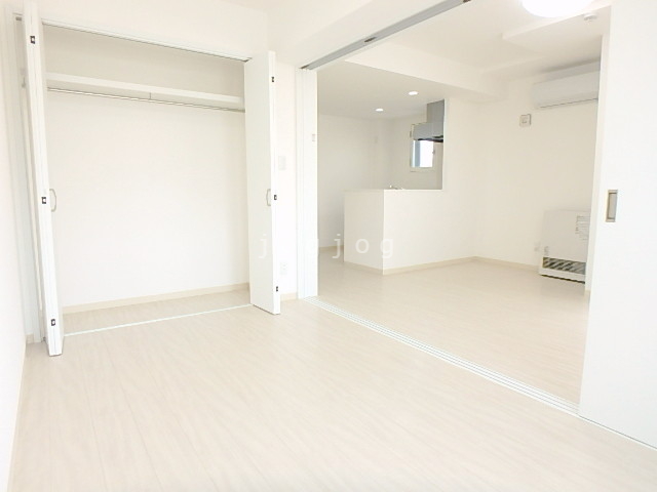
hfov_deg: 79.0
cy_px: 246
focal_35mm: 21
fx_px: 399
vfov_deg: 63.4
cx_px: 328
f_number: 3.5
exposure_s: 1/60
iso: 125
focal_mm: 3.7
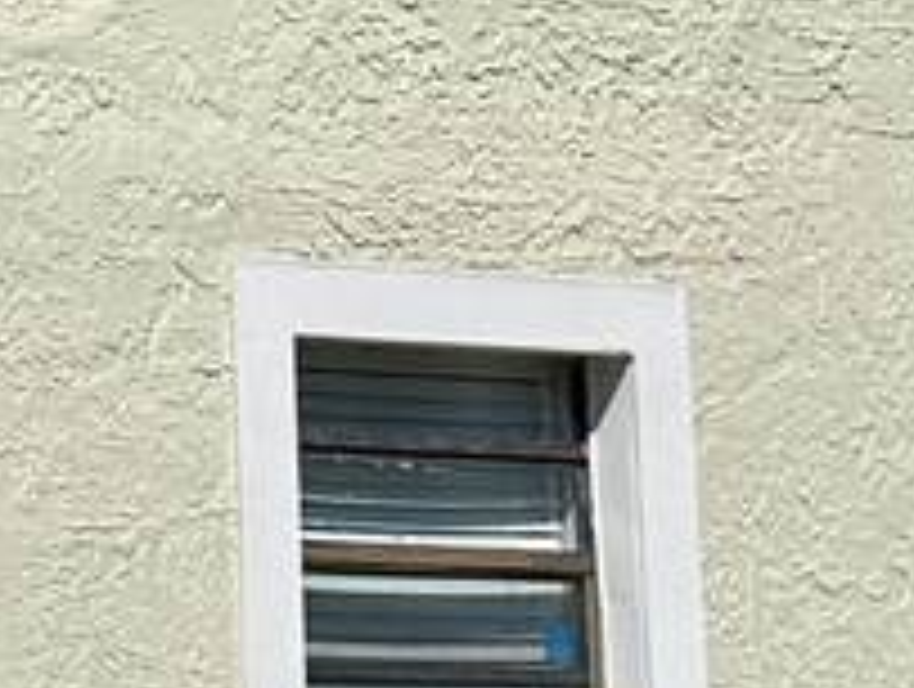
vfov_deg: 9.9
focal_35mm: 151
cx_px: -1346
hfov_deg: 10.9
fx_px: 3994
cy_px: 247
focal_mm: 6.86
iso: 80
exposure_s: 1/9709
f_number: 1.78
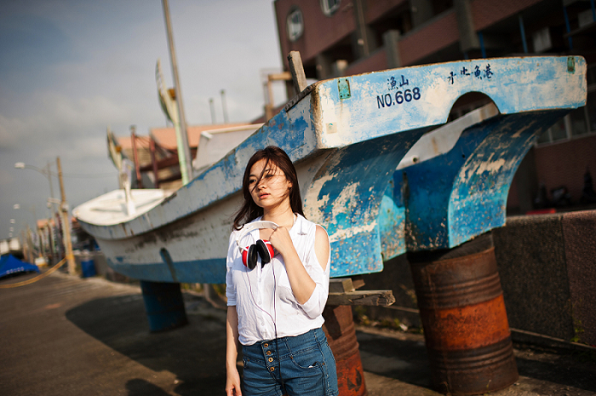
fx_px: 579
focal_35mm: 35
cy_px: 198
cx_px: 298
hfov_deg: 54.5
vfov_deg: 37.8
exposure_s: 1/8000
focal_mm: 35
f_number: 1.4
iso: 100
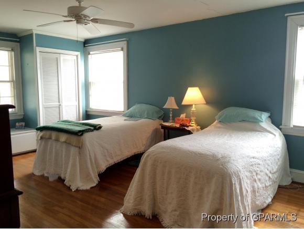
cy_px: 114
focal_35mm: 29
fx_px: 255
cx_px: 152
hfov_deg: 61.6
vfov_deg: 48.3
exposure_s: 1/30
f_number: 2.2
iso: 40
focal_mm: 4.15
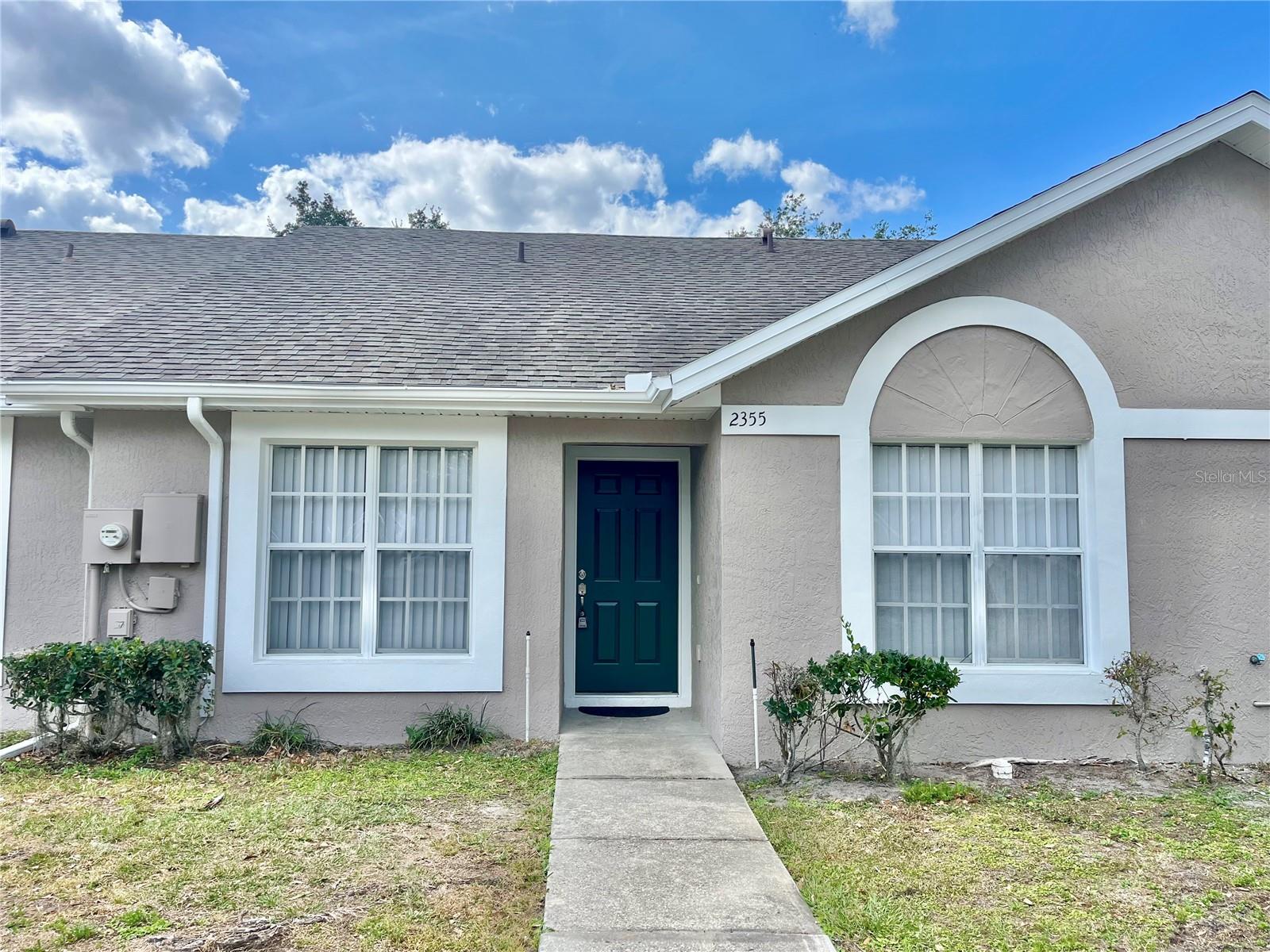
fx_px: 954
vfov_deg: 53.1
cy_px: 476
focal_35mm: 26
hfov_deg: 67.3
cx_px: 635
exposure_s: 1/1957
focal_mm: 5.1
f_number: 1.6
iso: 50
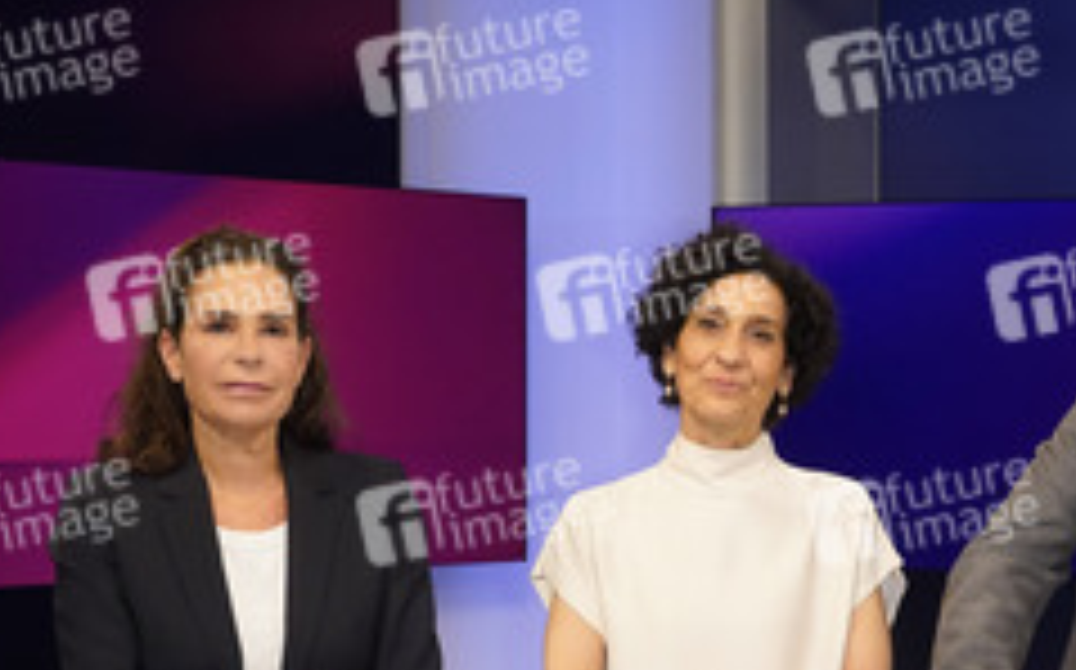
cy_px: 625
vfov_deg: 17.1
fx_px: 2198
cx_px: 984
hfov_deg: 26.5
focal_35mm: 75
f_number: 5.6
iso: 2000
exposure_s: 1/160
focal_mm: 39
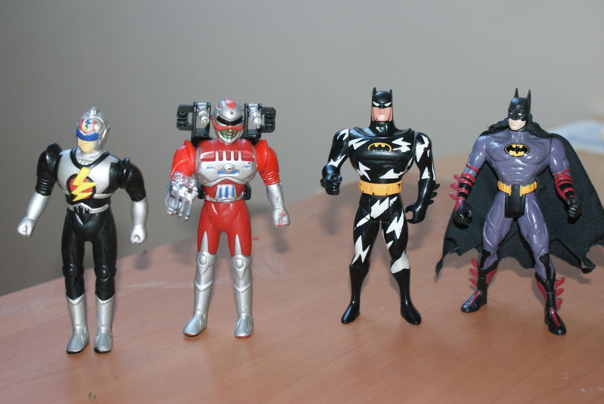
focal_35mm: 52
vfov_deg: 25.8
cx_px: 302
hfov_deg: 37.8
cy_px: 202
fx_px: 882
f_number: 5.6
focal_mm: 35
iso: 400
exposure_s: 1/60
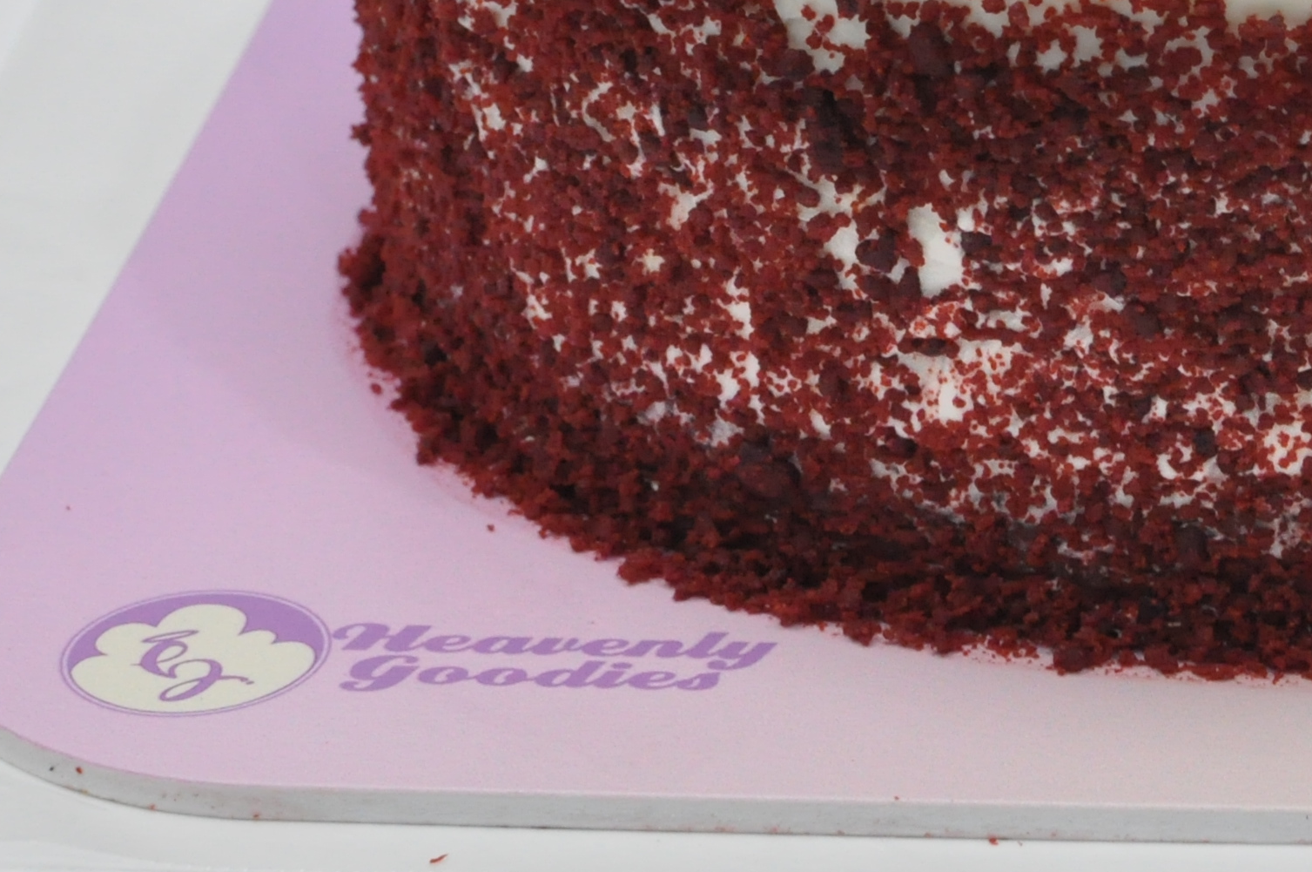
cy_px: -77
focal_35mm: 149
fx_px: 5439
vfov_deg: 9.1
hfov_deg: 13.5
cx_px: 1352
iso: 1600
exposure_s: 1/80
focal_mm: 35
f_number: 8
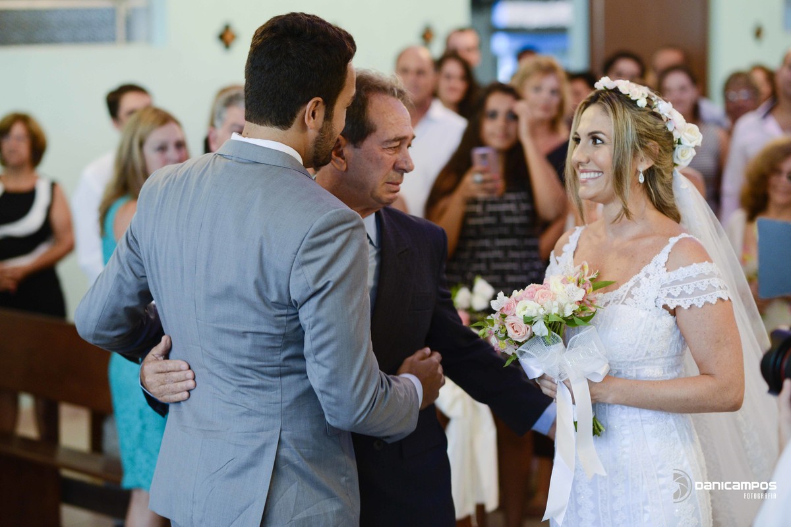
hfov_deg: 23.9
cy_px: 264
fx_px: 1867
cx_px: 396
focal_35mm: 85
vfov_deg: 16.1
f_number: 2.5
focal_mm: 85
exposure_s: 1/160
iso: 1600
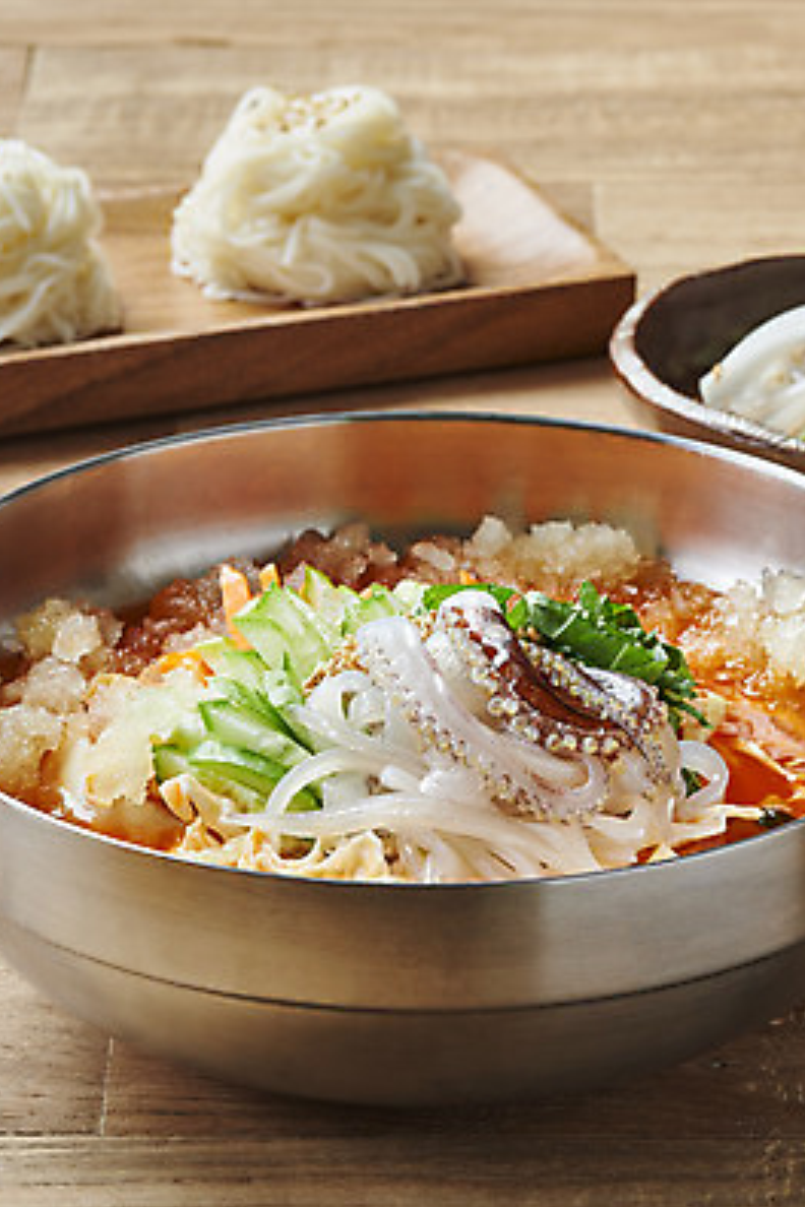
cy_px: 604
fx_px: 5333
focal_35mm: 159
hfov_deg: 8.6
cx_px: 428
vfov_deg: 12.9
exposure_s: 1/125
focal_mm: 105
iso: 100
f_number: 18
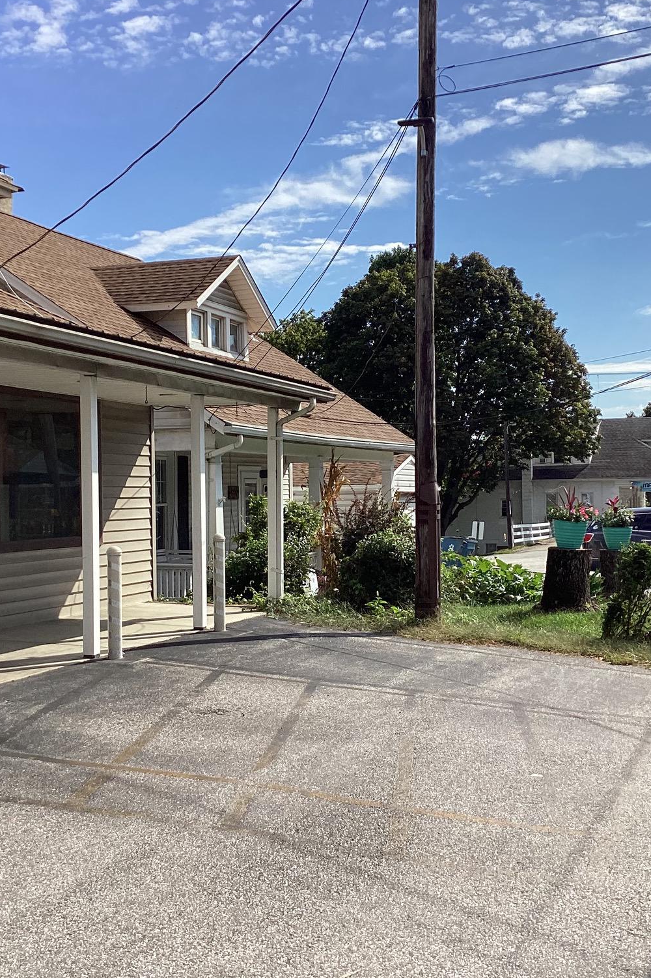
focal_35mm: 44
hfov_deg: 30.5
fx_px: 1194
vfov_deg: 44.5
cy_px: 481
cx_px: 361
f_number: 2.4
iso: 25
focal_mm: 3.3
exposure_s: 1/2037
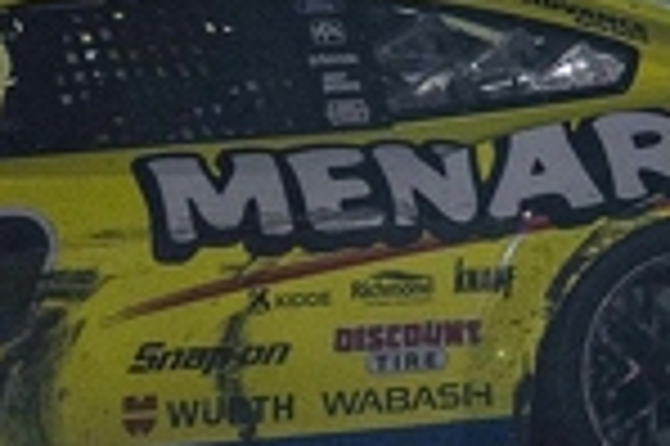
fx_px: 6934
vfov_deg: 3.7
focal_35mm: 373
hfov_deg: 5.5
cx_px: 445
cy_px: 223
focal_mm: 70
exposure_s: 1/800
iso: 1250
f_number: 2.8
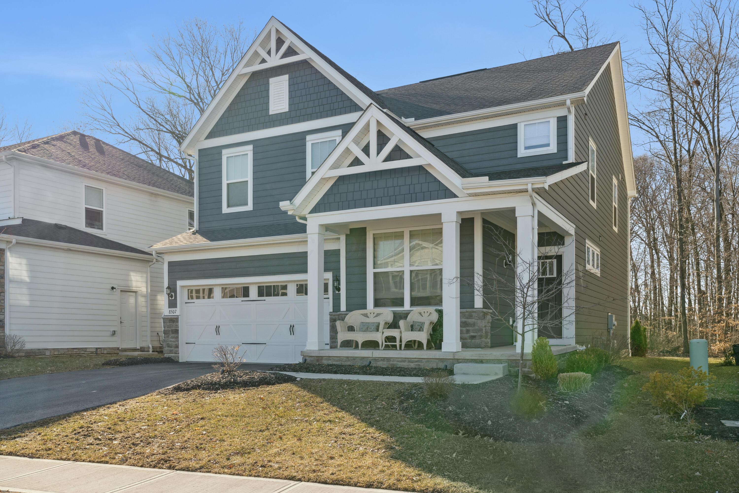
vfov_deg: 43.6
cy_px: 246
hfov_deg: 61.9
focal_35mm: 30
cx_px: 370
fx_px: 616
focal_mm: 30
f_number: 10
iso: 320
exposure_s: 1/125
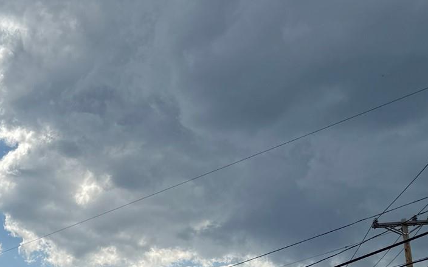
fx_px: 863
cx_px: -167
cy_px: 316
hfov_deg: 23.6
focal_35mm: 74
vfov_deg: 16.9
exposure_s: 1/9091
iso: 80
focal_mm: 6.76
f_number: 1.78
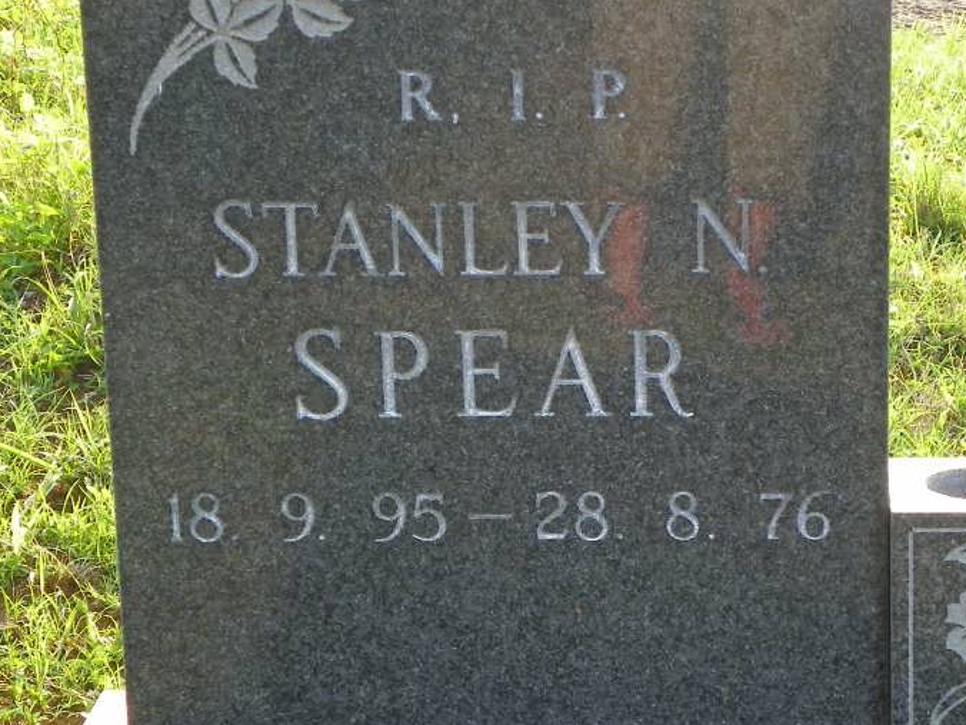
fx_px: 3516
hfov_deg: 15.6
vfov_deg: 11.8
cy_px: 435
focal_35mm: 126
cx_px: 584
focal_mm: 12.6
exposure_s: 1/80
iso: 64
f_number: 3.5
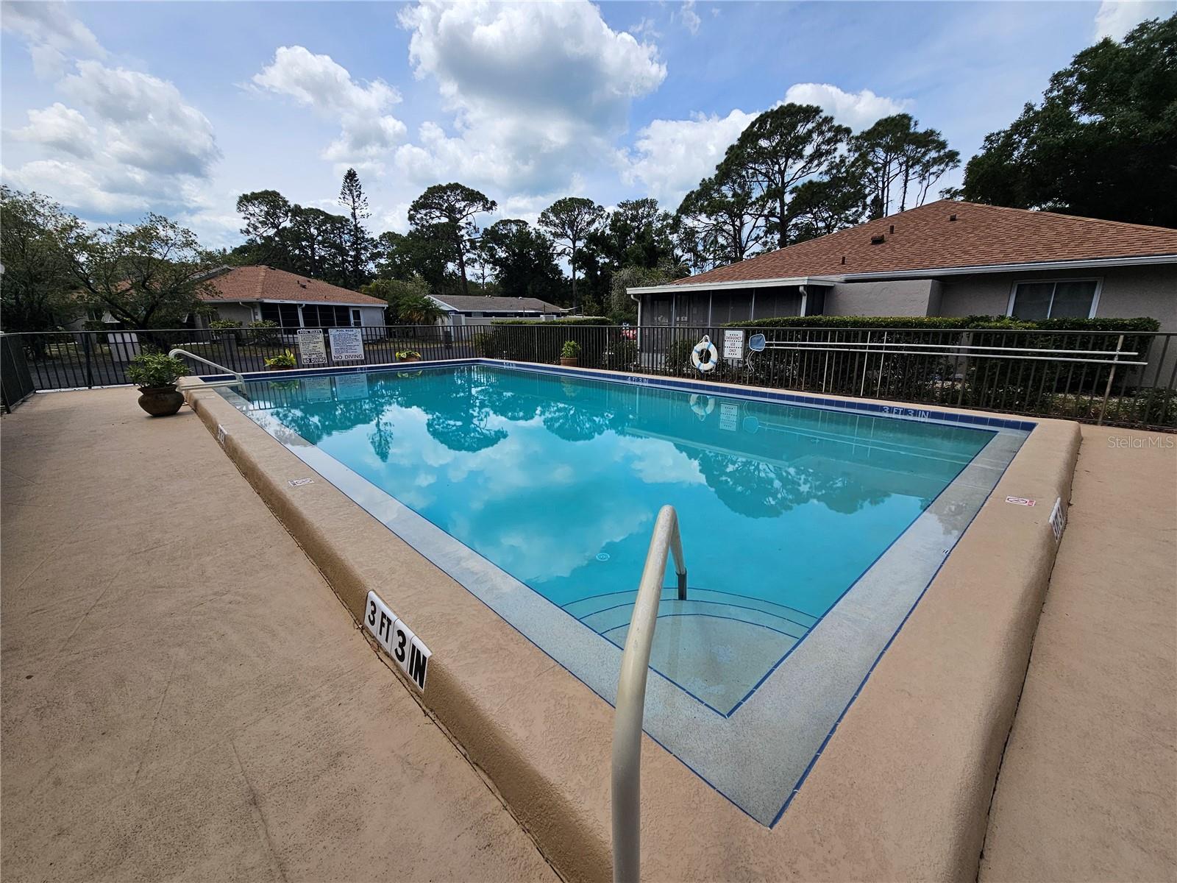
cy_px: 442
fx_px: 442
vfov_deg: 89.9
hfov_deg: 106.2
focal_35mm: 13
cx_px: 588
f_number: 2.2
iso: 50
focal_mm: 2.2
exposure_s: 1/3177
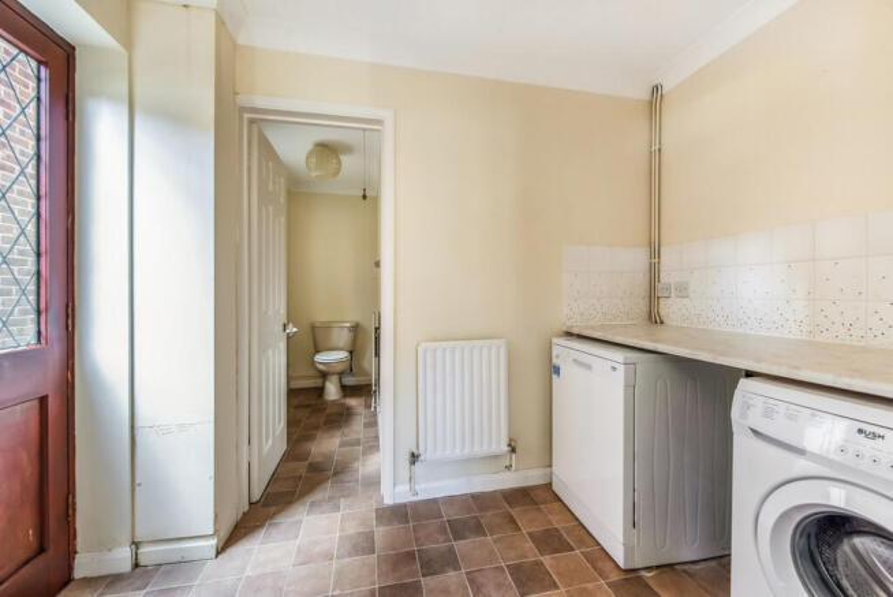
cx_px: 446
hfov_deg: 104.2
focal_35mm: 14
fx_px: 347
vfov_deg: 81.3
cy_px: 298
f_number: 7.1
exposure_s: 1/10
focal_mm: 14
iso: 400
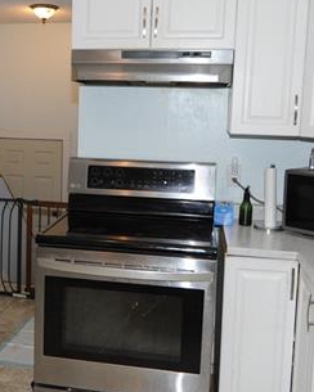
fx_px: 511
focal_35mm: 44
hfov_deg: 33.6
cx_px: 86
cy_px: 174
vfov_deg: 41.9
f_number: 7.1
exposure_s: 1/60
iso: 800
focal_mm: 14
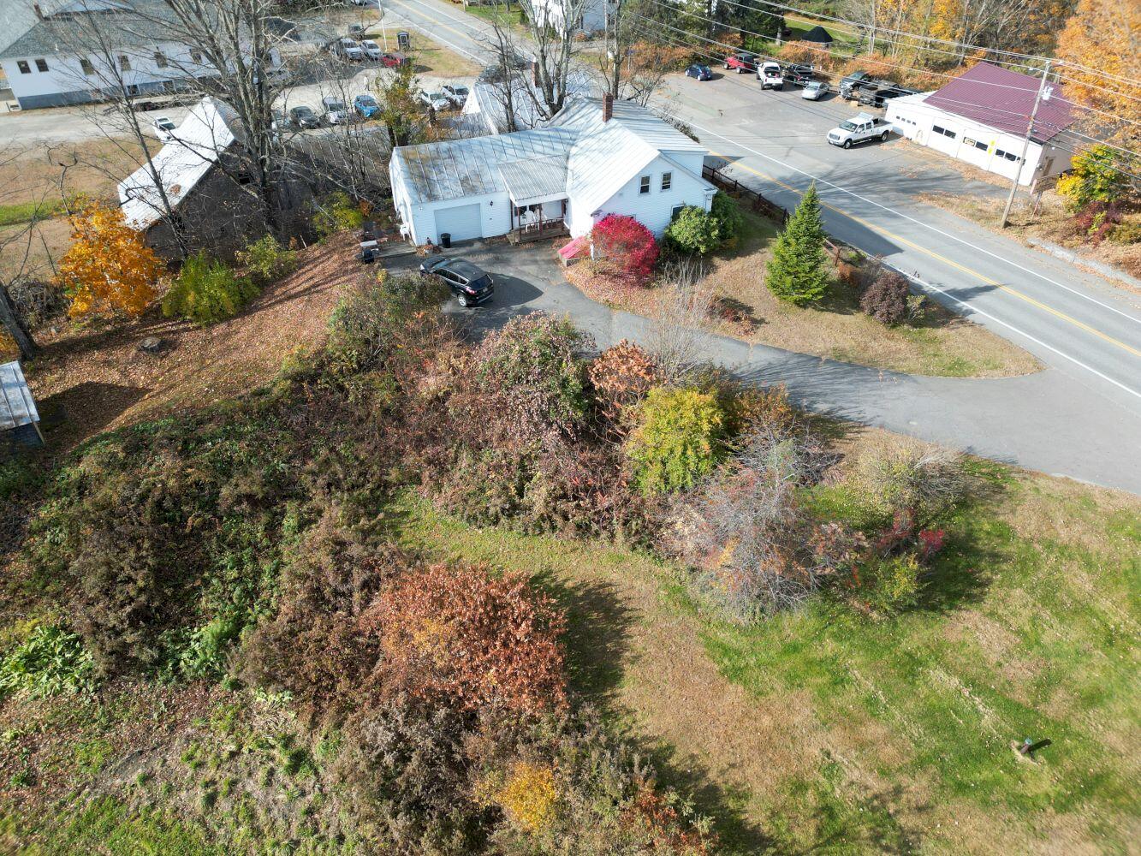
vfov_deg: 56.8
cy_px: 428
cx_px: 570
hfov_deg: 71.6
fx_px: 791
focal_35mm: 24
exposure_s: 1/1250
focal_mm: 6.72
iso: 130
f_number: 1.7
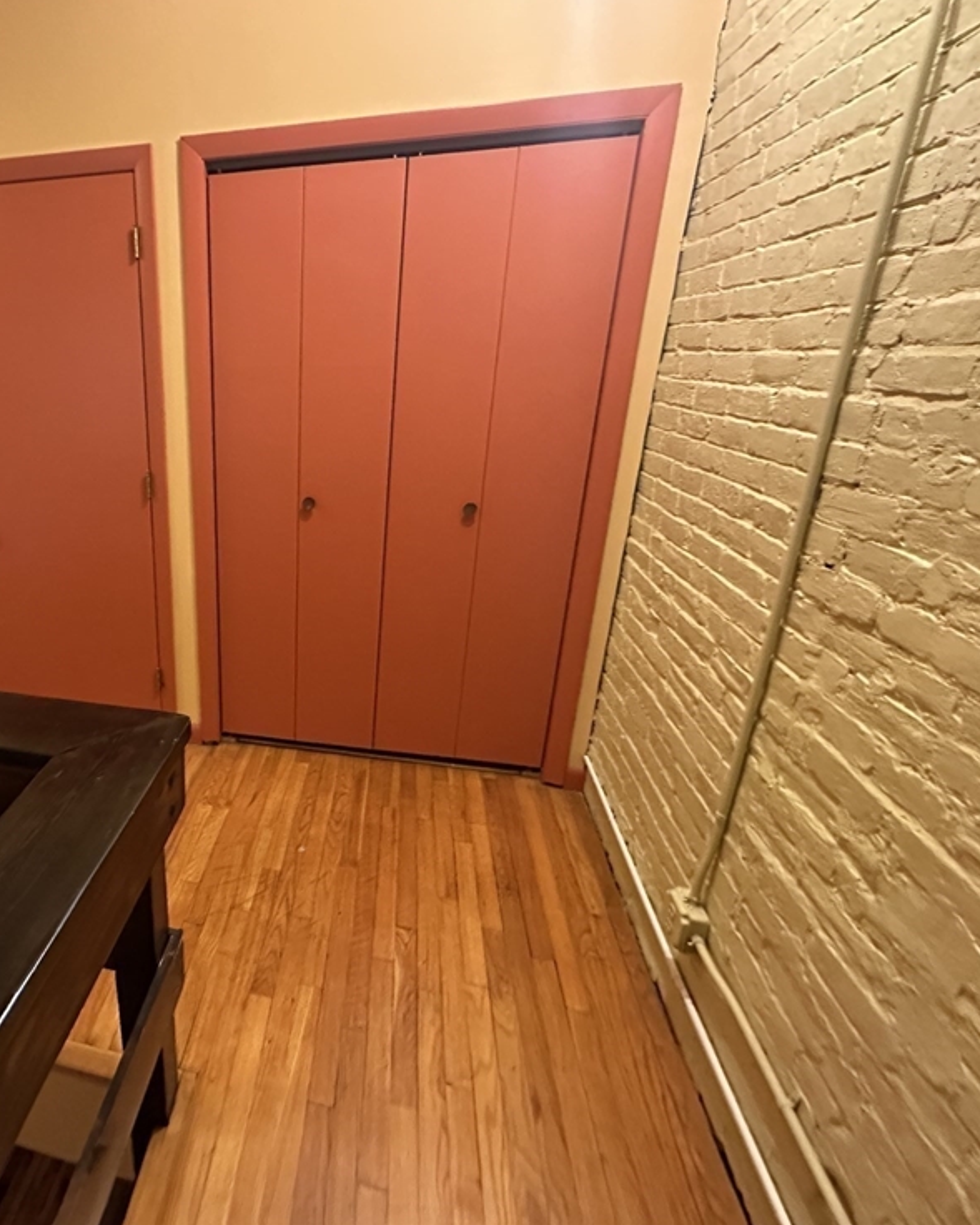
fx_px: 689
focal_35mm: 19
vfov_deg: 83.2
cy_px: 589
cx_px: 218
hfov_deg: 65.5
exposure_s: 1/60
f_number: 2.2
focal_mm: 2.22
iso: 1000
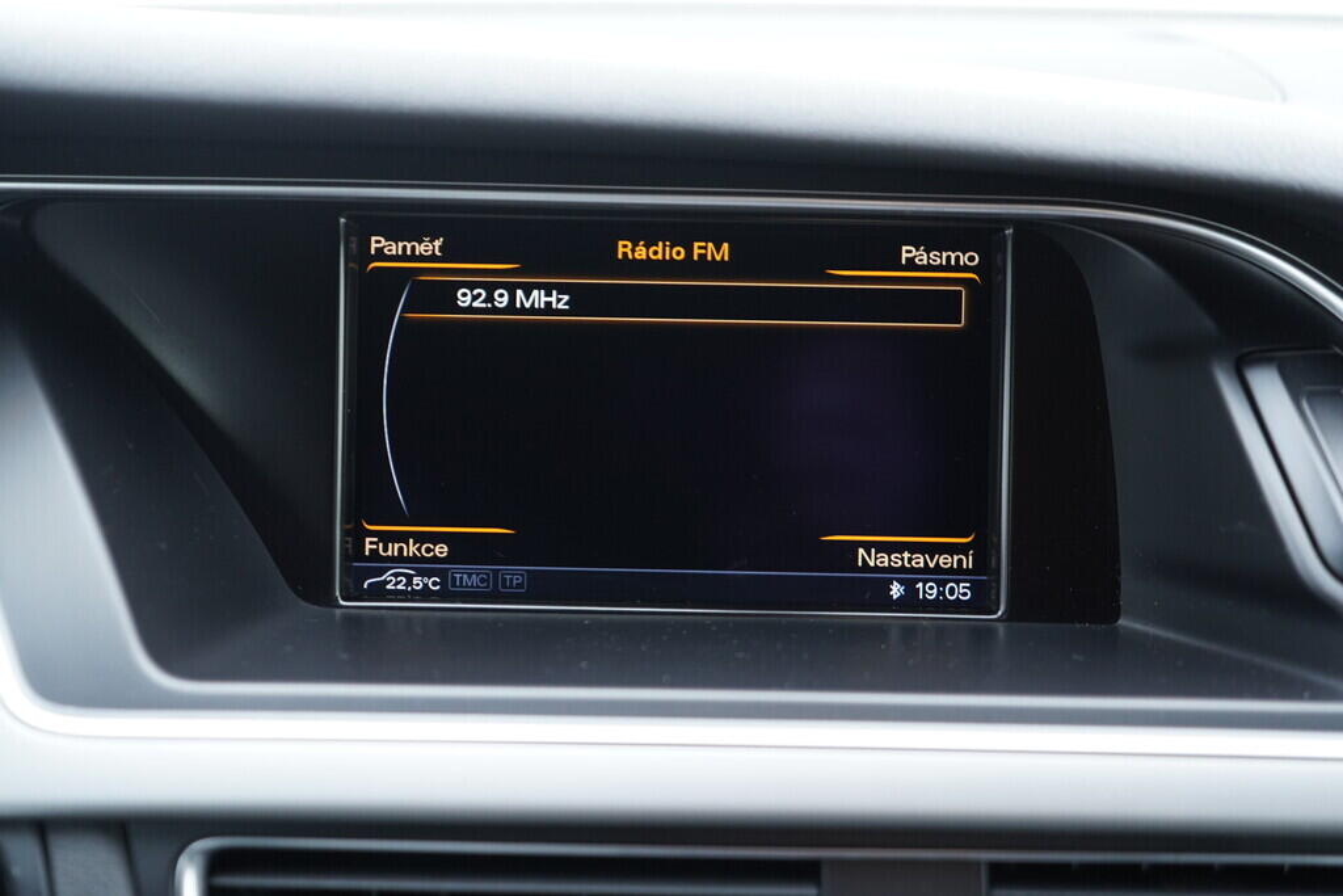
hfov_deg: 53.1
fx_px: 1343
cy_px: 448
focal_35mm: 36
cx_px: 672
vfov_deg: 36.9
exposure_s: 1/40
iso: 500
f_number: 2.8
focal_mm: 24
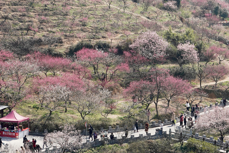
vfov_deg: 9.7
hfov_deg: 14.4
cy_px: 32
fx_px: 904
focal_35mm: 142
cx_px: 135
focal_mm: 61
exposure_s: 1/125
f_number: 8
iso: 100
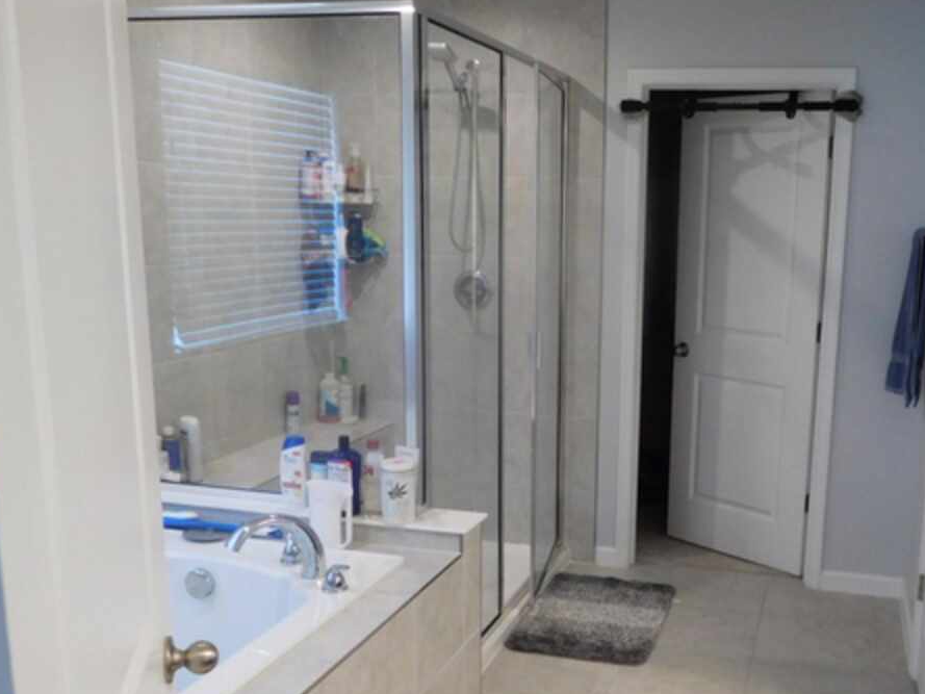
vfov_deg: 39.5
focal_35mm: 36
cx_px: 602
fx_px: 962
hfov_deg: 50.6
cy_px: 423
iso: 250
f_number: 3.4
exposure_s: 1/30
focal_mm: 4.5
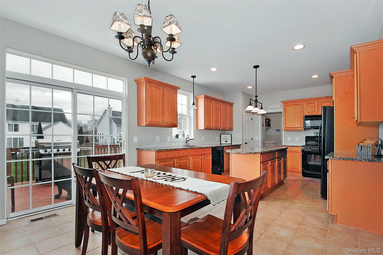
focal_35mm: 15
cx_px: 192
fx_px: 159
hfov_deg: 100.4
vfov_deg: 77.2
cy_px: 128
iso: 200
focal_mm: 10
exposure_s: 1/250
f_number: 8
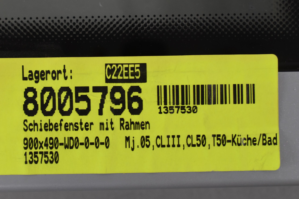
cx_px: 150
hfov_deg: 33.4
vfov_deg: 22.6
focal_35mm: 60
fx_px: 498
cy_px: 100
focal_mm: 40
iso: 400
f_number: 7.1
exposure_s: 1/60
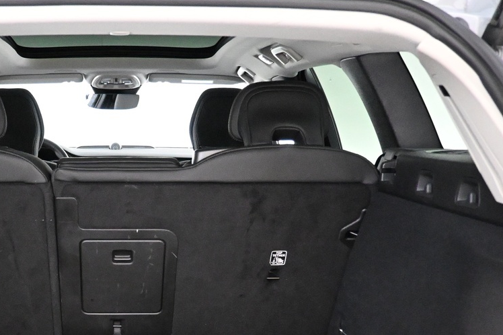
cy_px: 311
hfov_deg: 37.1
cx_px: 116
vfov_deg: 25.1
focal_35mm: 52
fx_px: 726
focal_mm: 16
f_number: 3.5
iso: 7200
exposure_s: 1/60
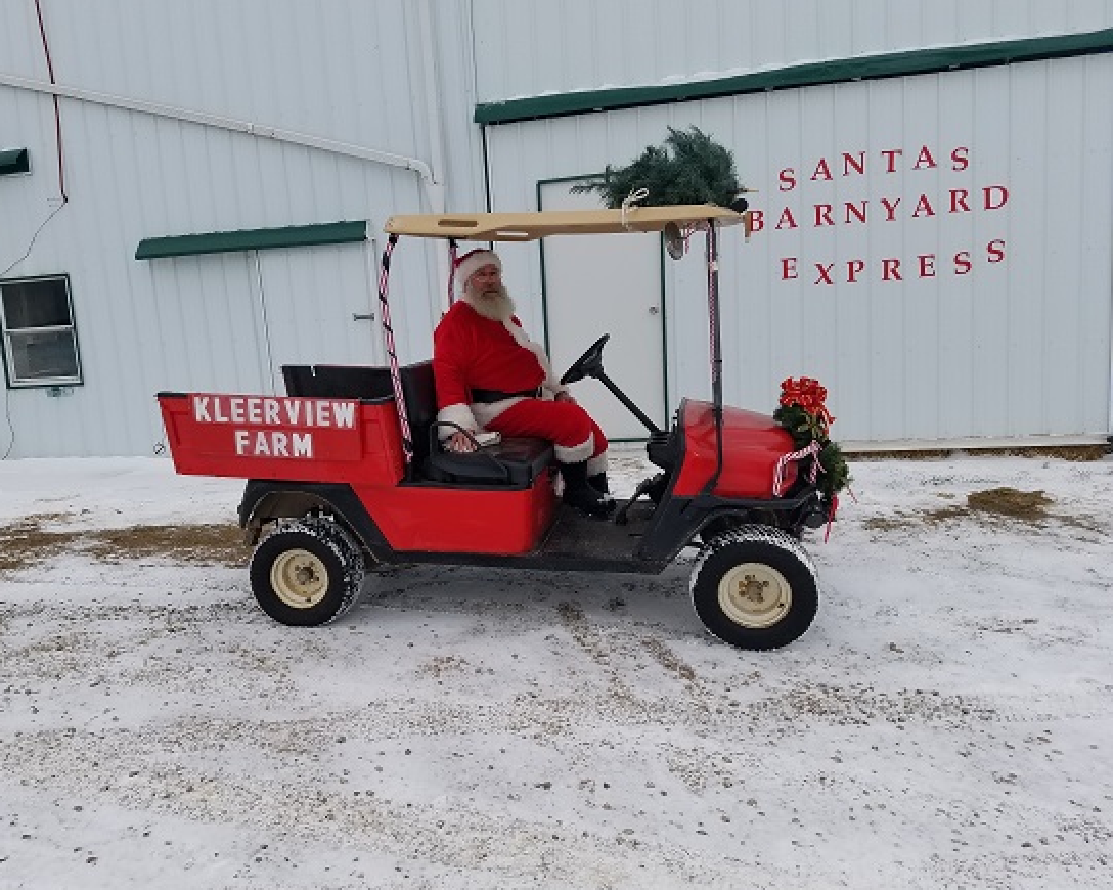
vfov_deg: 51.5
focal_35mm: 28
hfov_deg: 62.1
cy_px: 452
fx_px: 922
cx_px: 501
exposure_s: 1/234
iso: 50
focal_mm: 4.2
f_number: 1.7
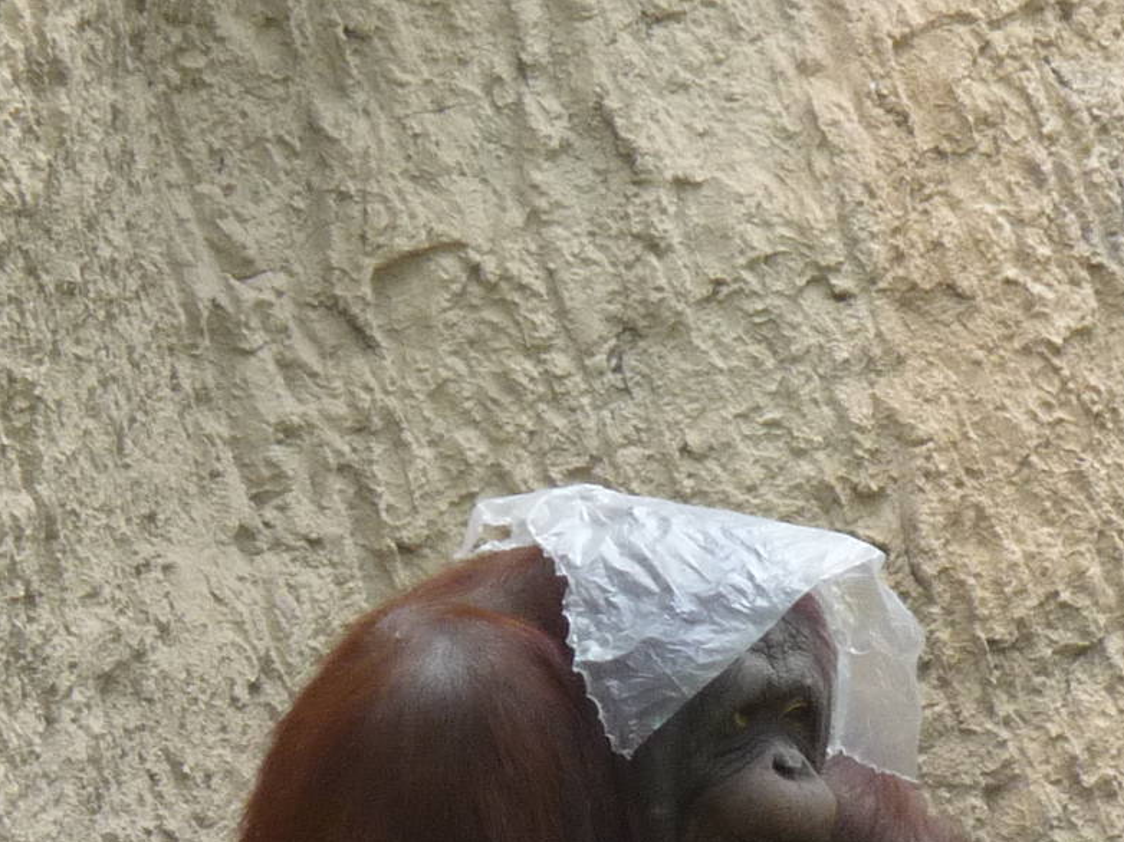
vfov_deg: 1.5
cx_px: 824
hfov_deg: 2.1
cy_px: 746
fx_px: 31357
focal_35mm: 966
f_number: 4.9
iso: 160
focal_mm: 47
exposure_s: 1/125
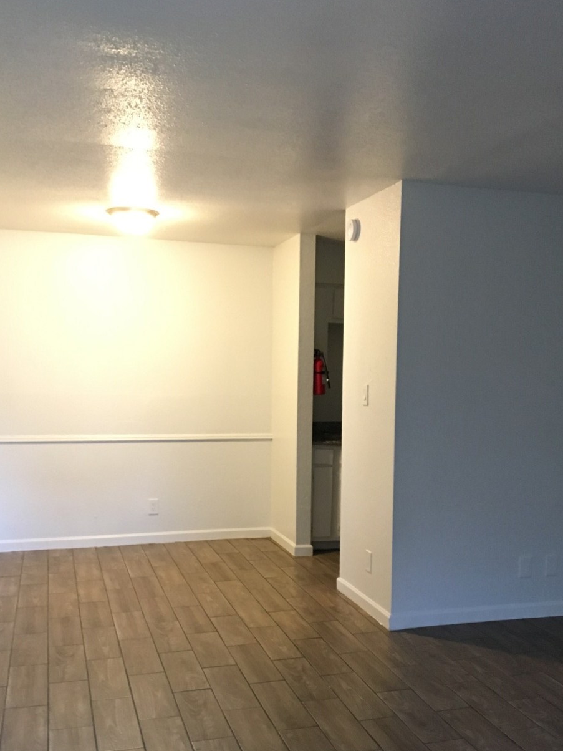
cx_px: 296
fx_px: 802
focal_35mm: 37
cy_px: 466
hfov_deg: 38.7
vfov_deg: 49.7
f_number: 2.2
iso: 200
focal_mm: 4.15
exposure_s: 1/20
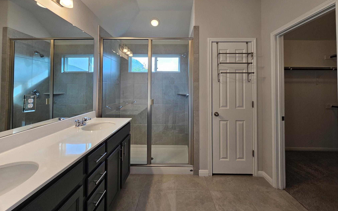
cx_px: 168
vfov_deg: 77.9
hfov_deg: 105.3
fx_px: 129
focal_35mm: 14
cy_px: 86
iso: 64
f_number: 2.2
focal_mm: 2.2
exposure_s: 1/60
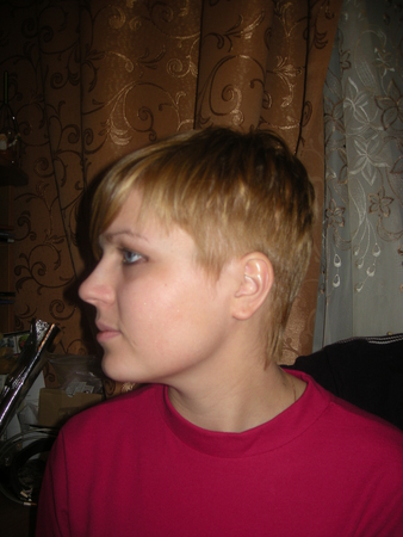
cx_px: 202
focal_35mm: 35
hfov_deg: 40.7
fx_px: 543
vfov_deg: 52.6
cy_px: 268
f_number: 2.8
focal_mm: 5.7
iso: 64
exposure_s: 1/30
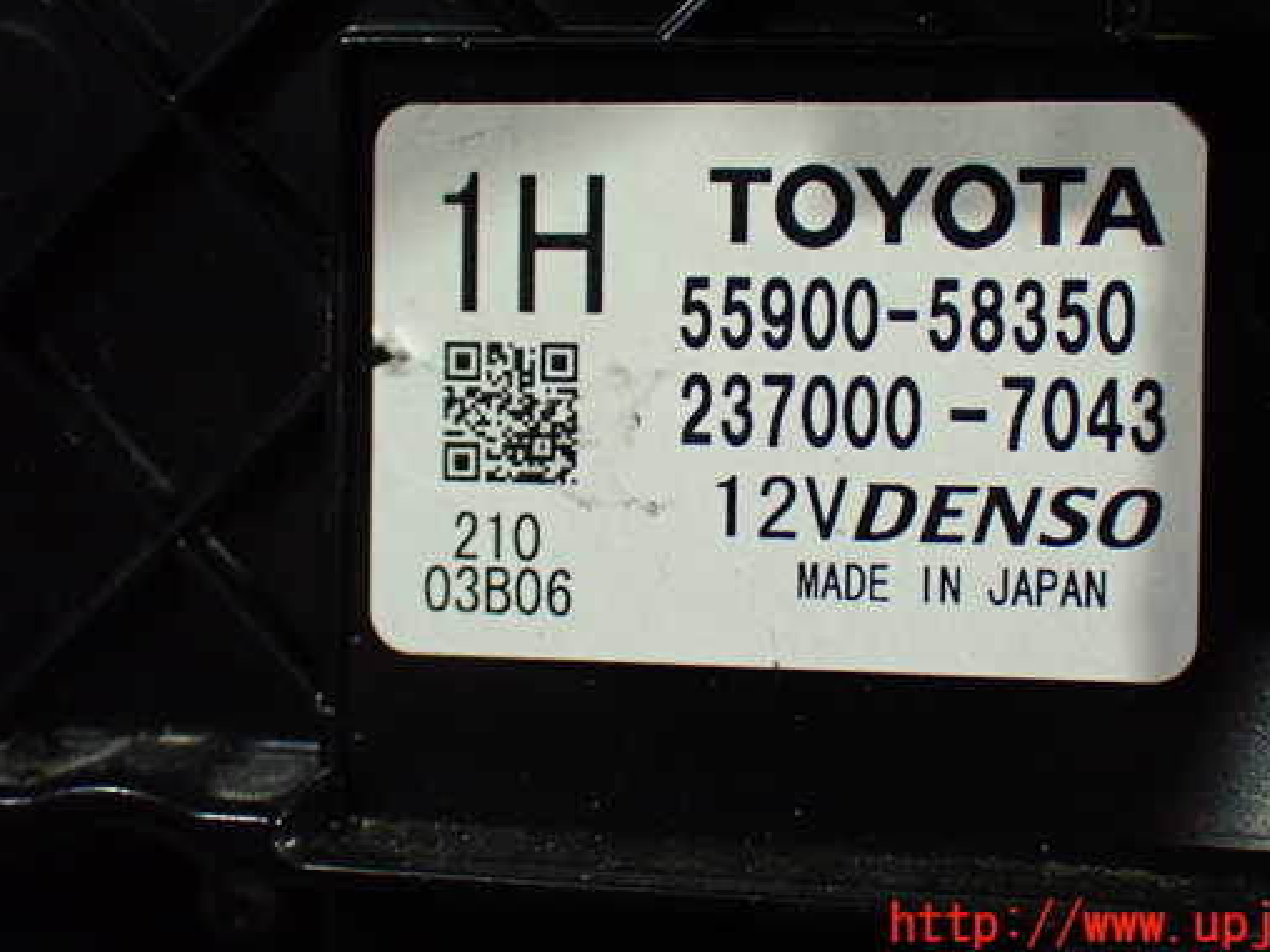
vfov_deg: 24.8
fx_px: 2165
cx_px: 705
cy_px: 395
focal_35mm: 59
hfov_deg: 32.7
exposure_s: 1/50
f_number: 3.2
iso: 1000
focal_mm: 9.01
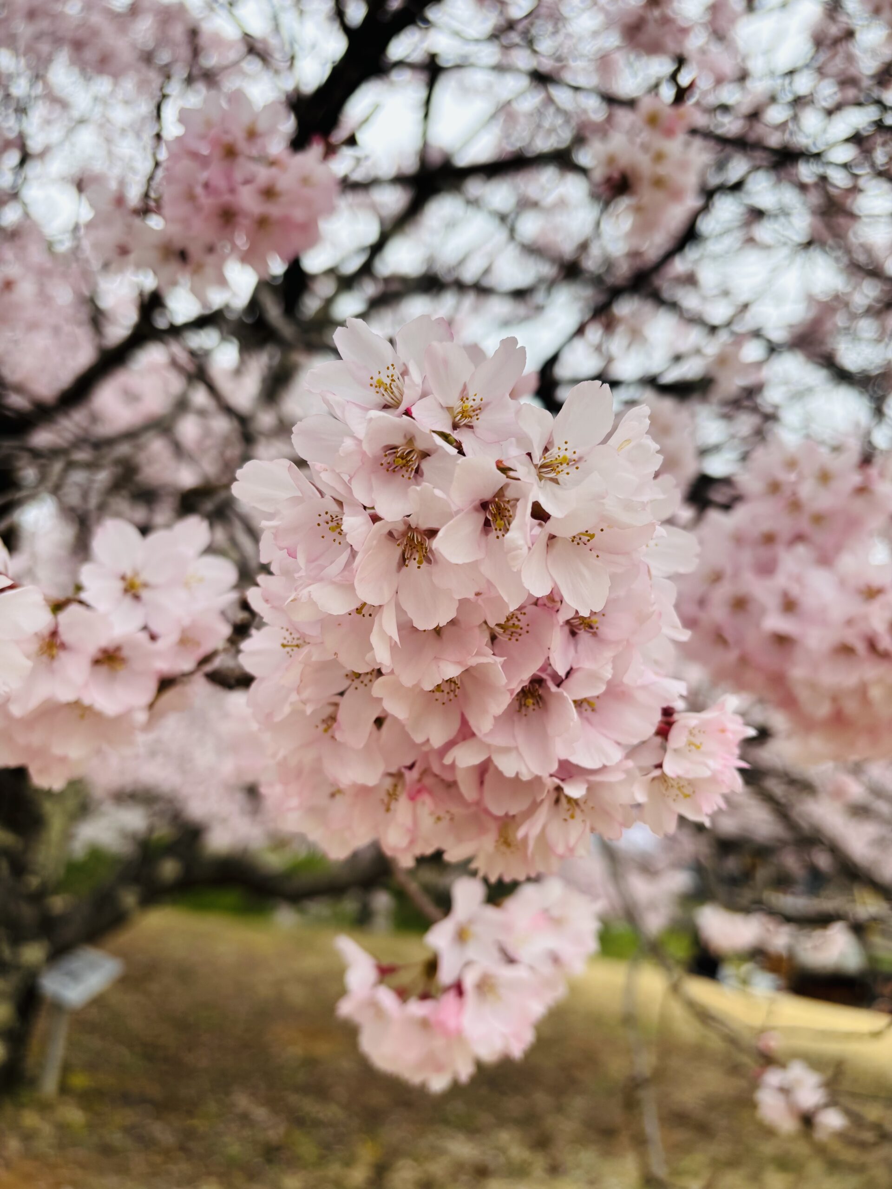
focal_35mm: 26
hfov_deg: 53.1
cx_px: 446
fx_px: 893
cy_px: 594
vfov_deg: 67.3
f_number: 1.6
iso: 50
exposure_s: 1/961
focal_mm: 5.96
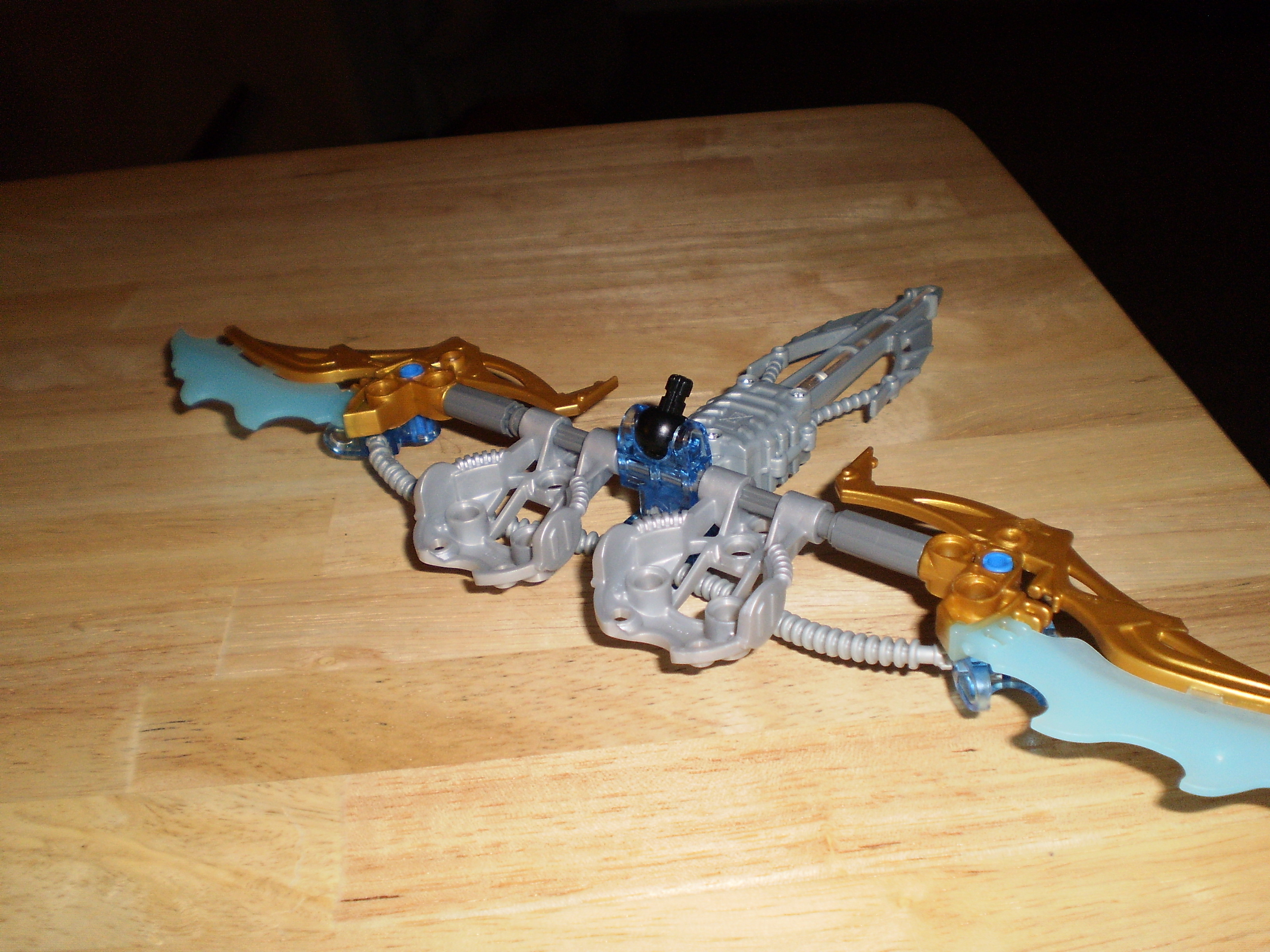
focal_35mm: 36
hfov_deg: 51.4
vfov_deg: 39.7
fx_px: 1321
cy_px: 476
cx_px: 635
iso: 125
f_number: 3.1
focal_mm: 6.3
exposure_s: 1/30
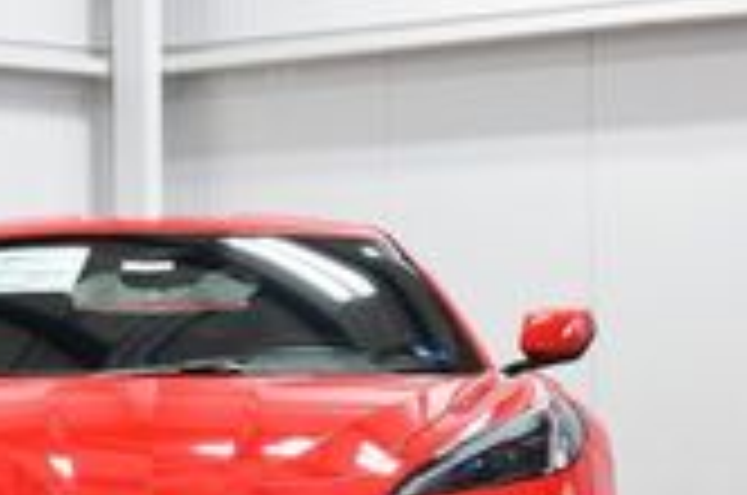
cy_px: 416
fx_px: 3003
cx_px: 153
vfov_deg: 9.4
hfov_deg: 14.1
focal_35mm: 145
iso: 450
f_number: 6.3
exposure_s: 1/15
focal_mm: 40
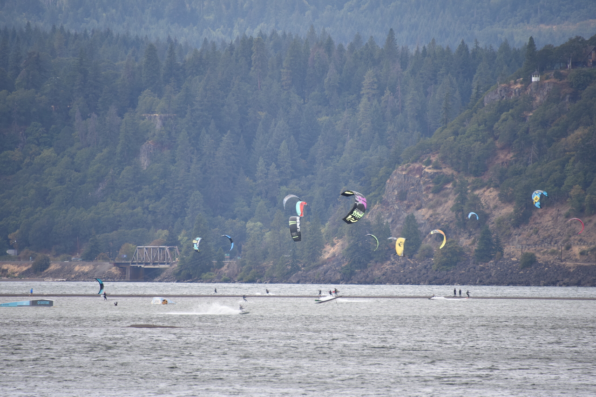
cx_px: 298
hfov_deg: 6.9
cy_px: 198
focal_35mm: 300
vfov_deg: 4.6
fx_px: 4967
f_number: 5.6
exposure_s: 1/640
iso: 360
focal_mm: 300
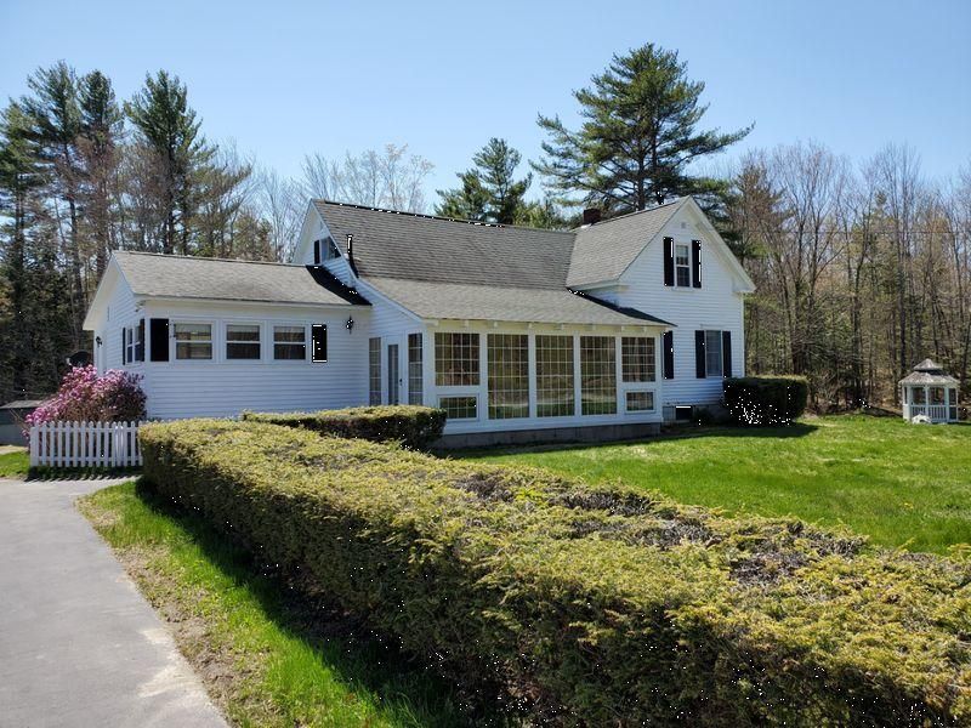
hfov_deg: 67.3
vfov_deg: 53.1
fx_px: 729
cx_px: 486
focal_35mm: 26
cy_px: 364
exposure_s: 1/1142
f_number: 2.4
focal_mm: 4.3
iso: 50
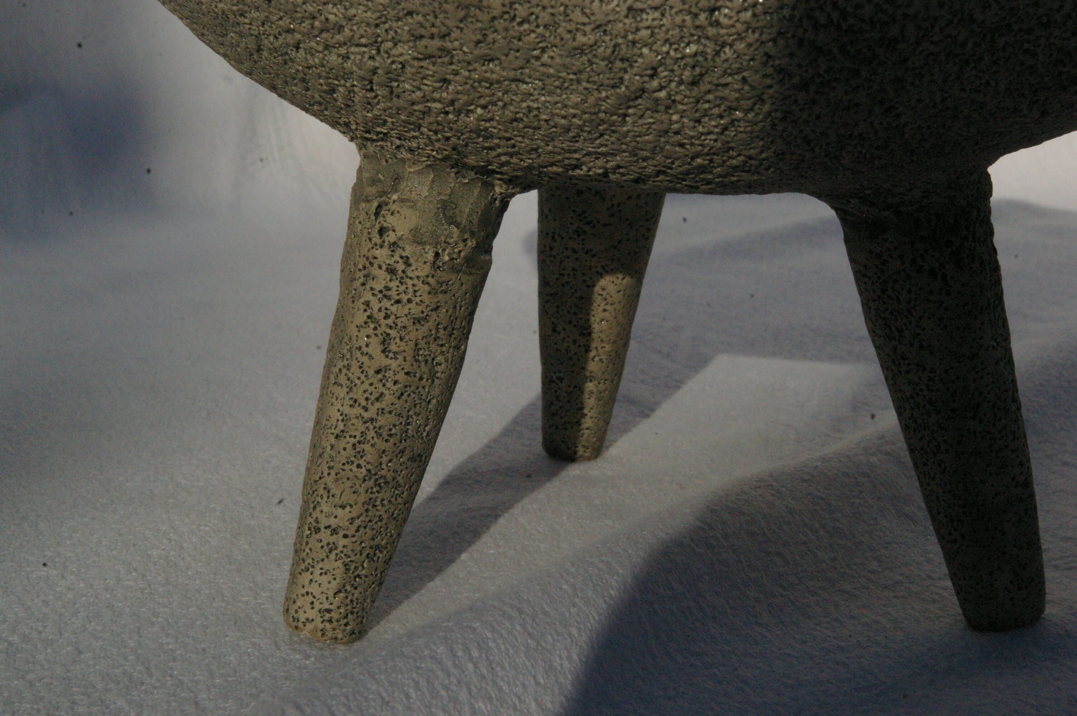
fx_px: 1166
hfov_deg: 49.6
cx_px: 538
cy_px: 358
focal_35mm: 39
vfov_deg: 34.1
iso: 1600
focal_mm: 26
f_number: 16
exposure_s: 1/1000
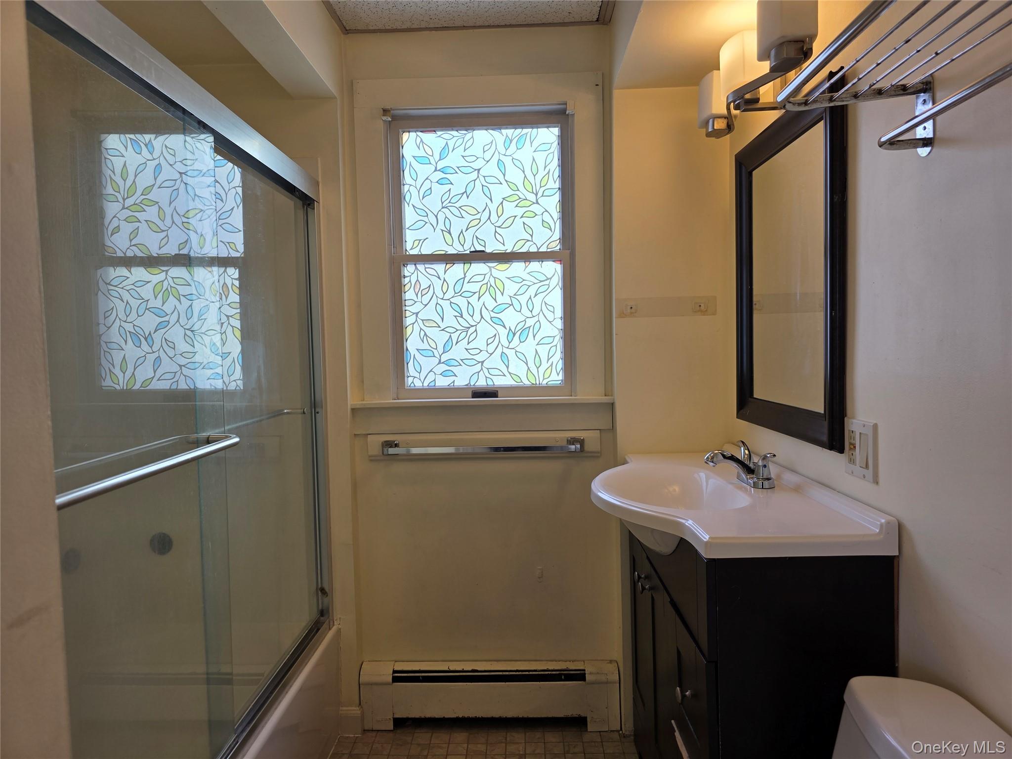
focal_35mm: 23
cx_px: 506
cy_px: 380
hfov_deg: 73.9
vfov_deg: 58.9
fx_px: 672
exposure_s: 1/120
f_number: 1.7
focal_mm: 6.3
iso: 40
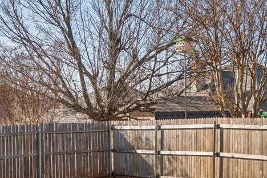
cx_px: 255
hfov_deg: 27.5
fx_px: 519
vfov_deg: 19.3
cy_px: 134
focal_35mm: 70
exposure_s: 1/500
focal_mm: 16
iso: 200
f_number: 7.1
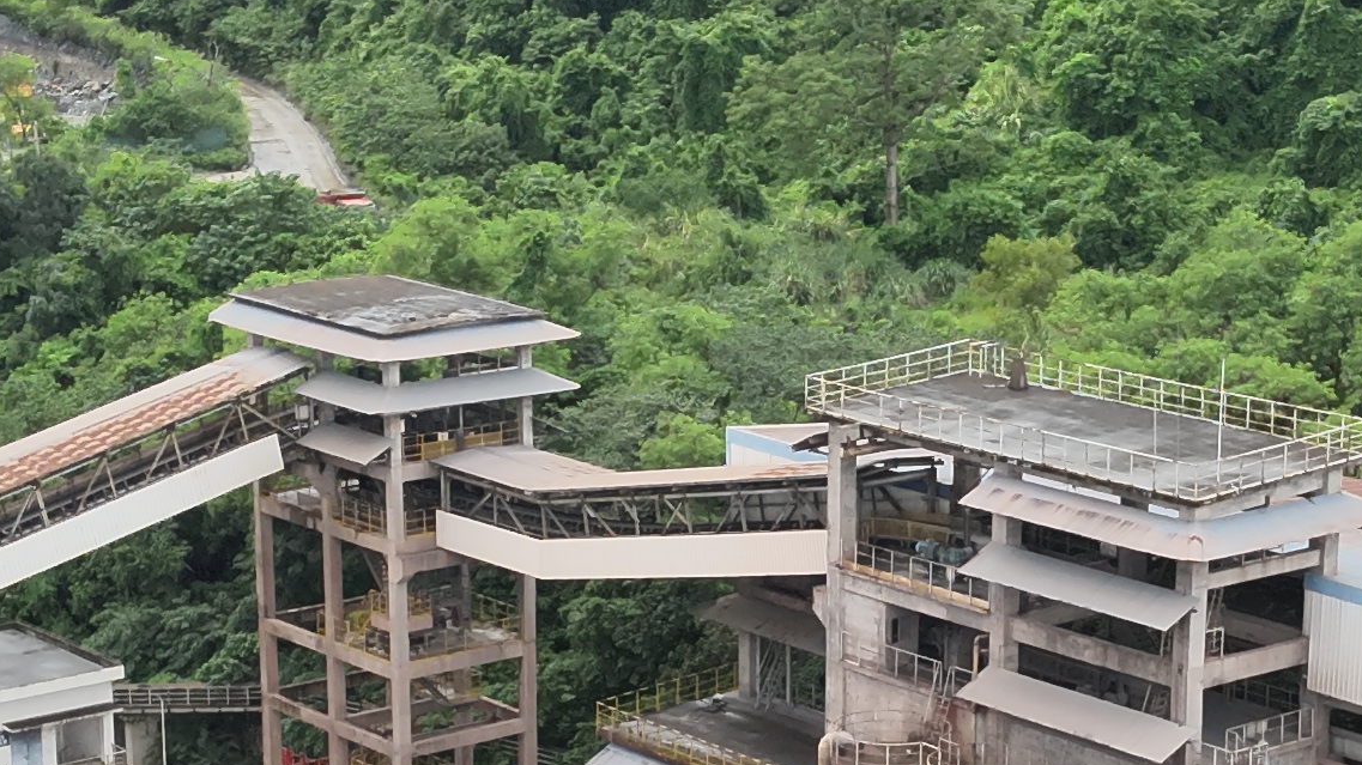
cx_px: 765
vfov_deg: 13.1
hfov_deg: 23.2
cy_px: 623
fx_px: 3322
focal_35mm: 92
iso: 100
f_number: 2.8
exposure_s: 1/350
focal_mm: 4.4
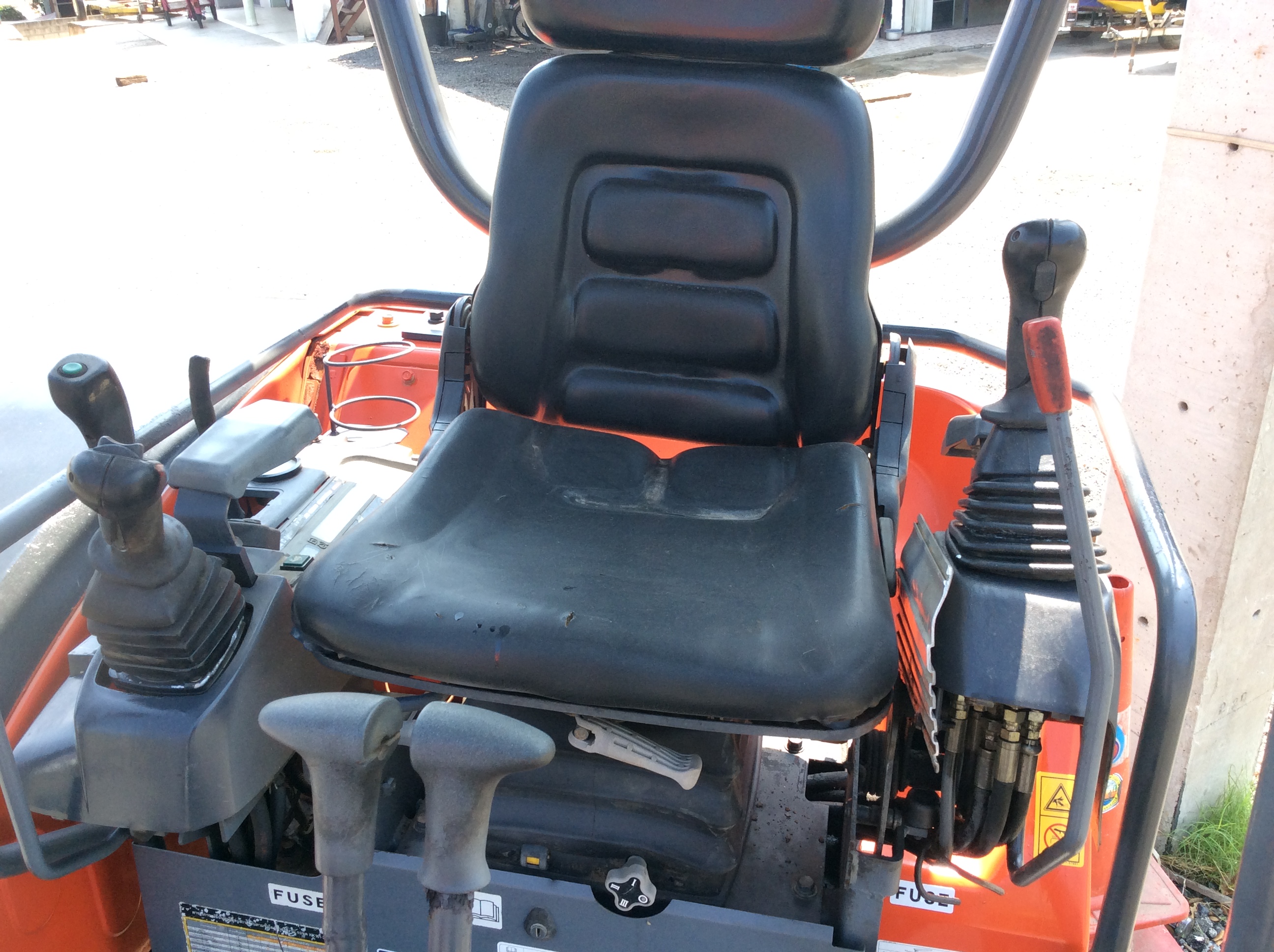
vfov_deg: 44.1
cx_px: 637
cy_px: 476
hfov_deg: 56.9
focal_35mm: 32
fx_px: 1176
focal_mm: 3.3
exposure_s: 1/169
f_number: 2.4
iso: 32
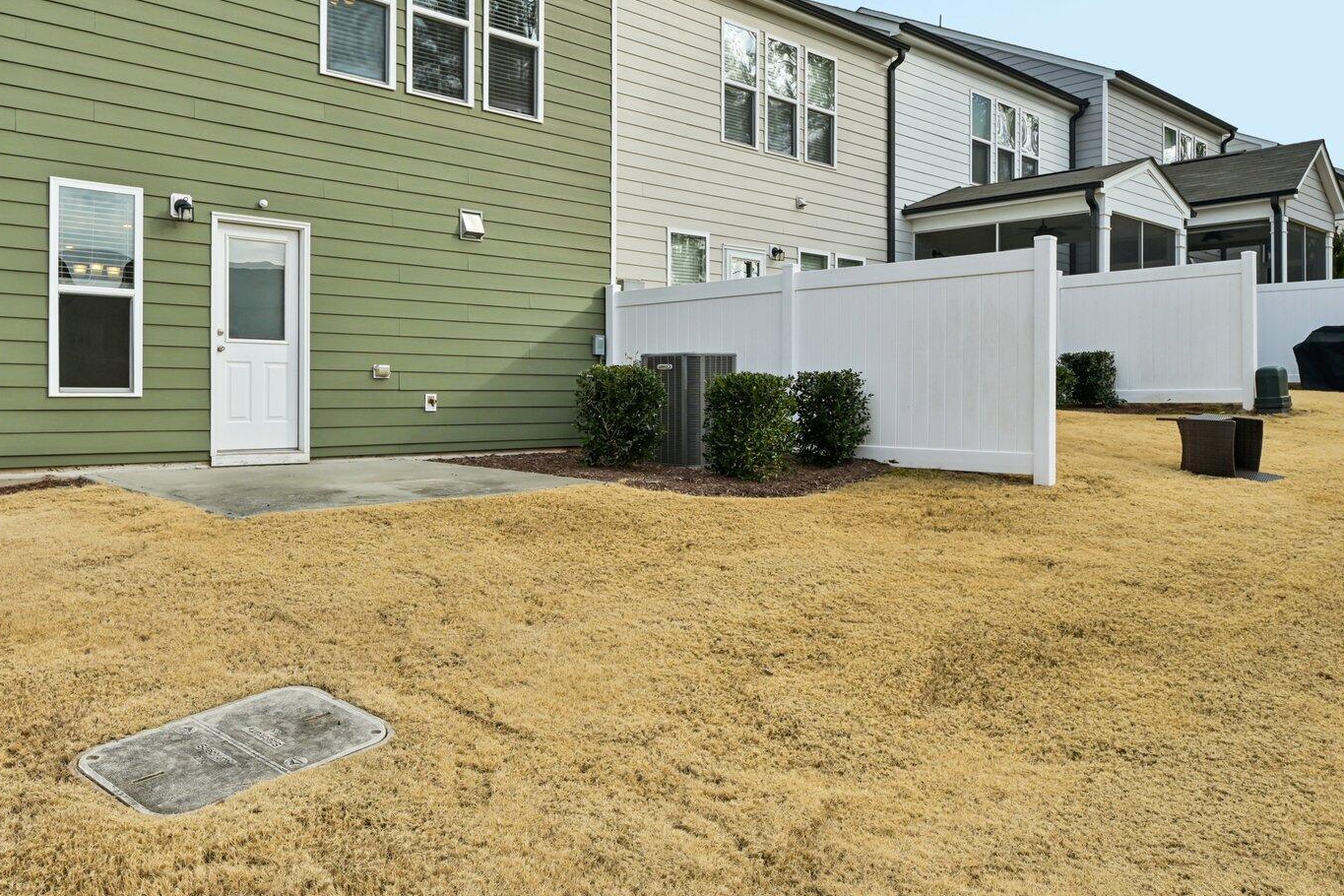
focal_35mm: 27
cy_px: 309
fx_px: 1008
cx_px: 569
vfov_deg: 47.3
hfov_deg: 67.0
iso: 100
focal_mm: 18
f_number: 9
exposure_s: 1/320
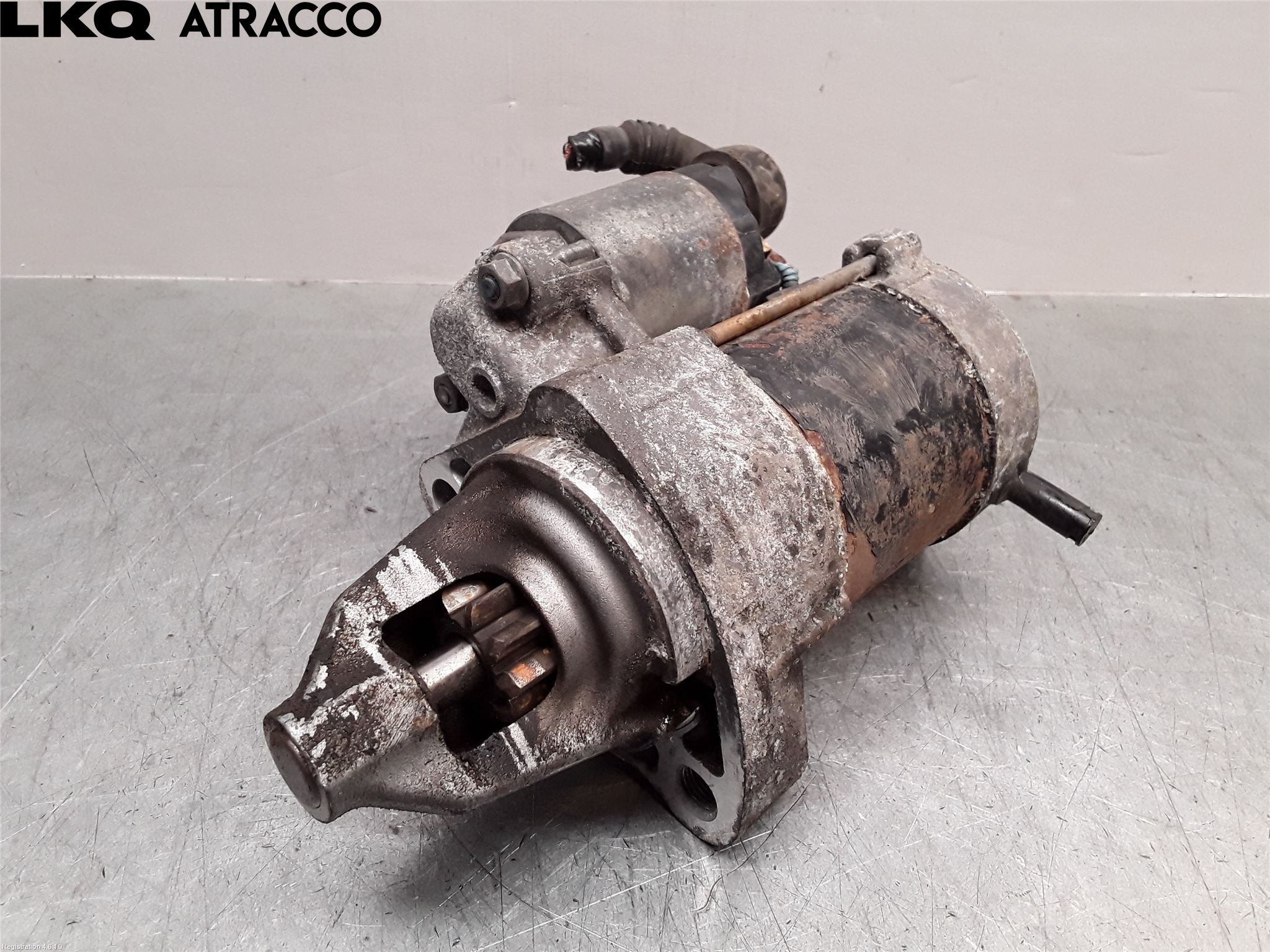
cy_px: 476
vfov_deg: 49.7
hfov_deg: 63.4
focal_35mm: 28
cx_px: 635
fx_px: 1027
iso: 100
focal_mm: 2.91
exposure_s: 1/100
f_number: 1.9
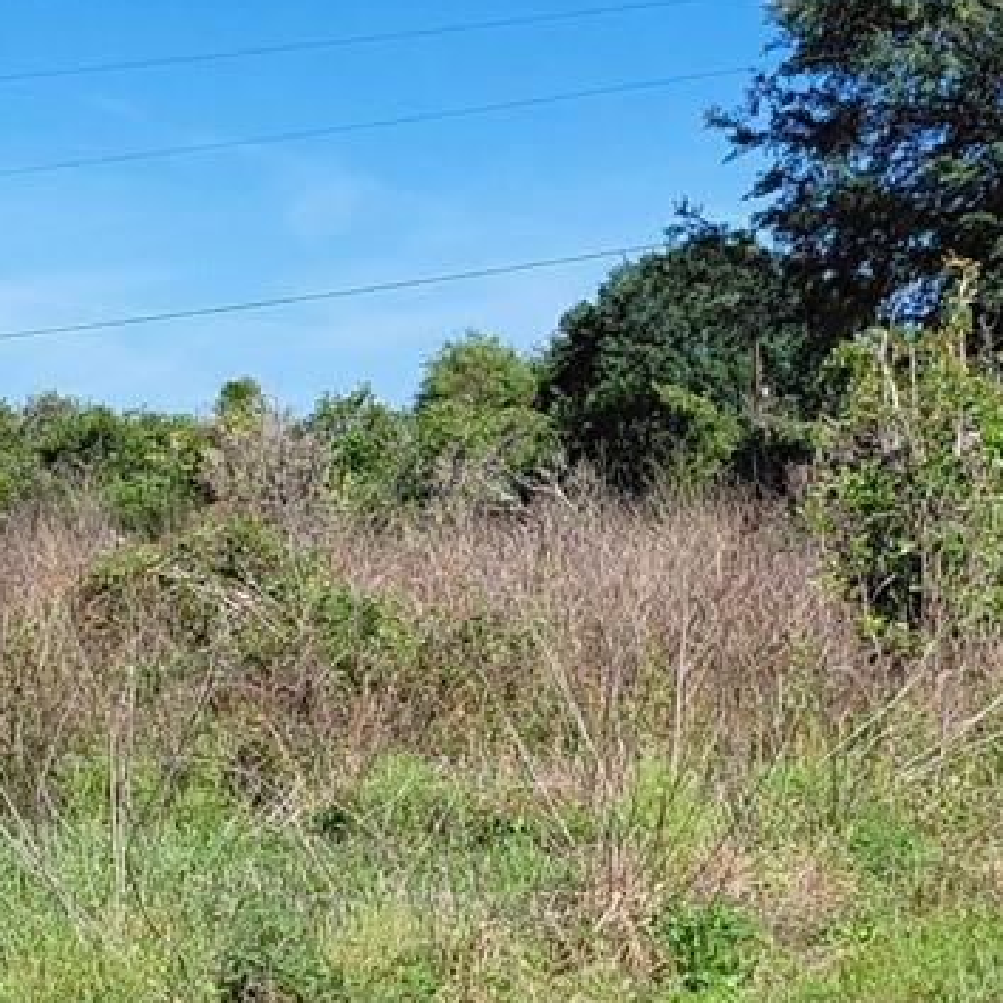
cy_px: 779
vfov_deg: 17.3
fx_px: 3278
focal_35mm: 100
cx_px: 578
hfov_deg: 17.4
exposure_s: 1/1985
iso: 50
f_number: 1.8
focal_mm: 4.69
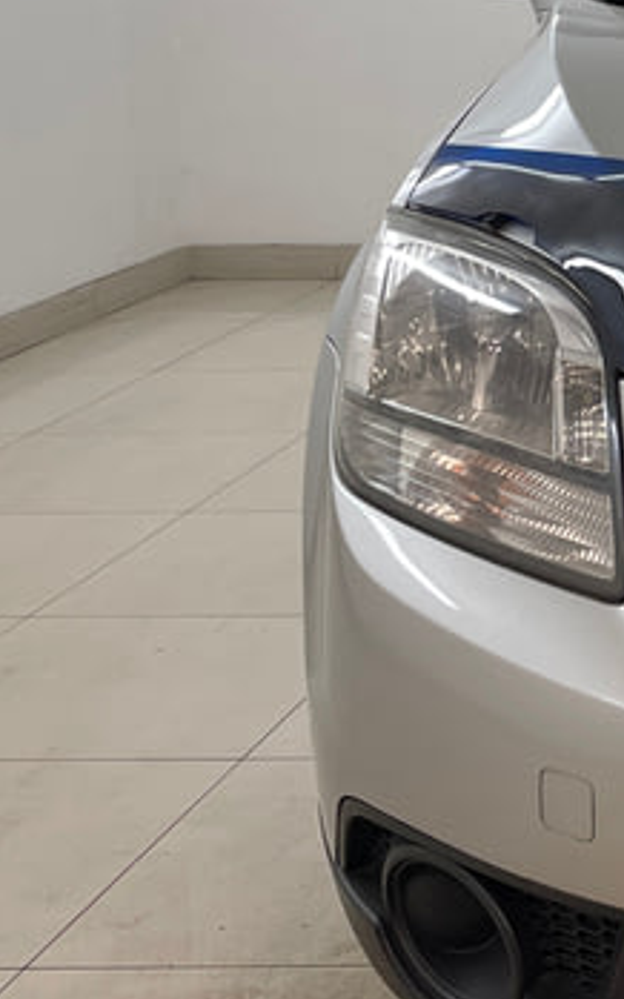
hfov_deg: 15.3
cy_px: 293
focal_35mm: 71
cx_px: 1194
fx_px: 1933
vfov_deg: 28.7
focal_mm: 4.2
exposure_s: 1/100
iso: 50
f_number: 1.6
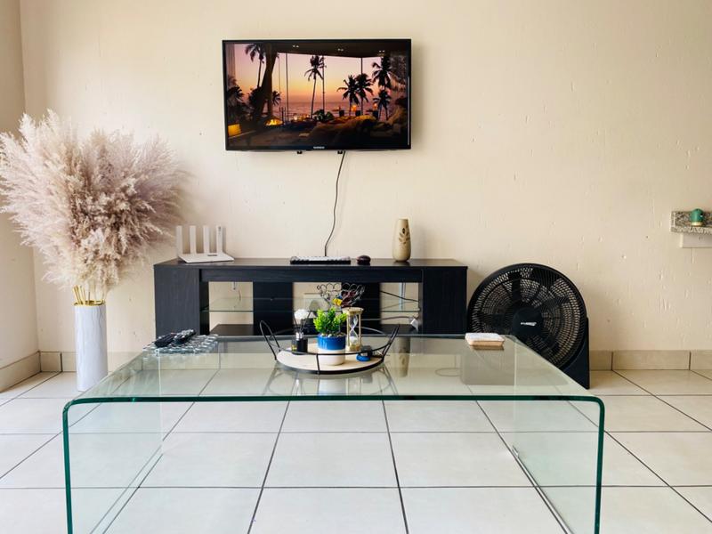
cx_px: 356
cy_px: 267
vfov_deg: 53.1
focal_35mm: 26
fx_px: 535
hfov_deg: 67.3
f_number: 1.8
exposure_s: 1/122
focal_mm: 4.25
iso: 64
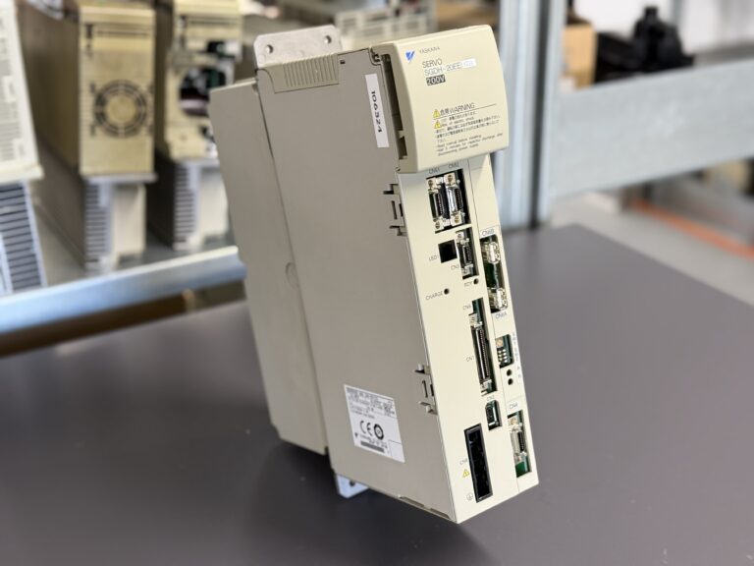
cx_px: 377
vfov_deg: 30.3
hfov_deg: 39.7
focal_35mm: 48
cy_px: 283
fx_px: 1046
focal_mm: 6.76
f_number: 1.78
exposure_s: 1/50
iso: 200
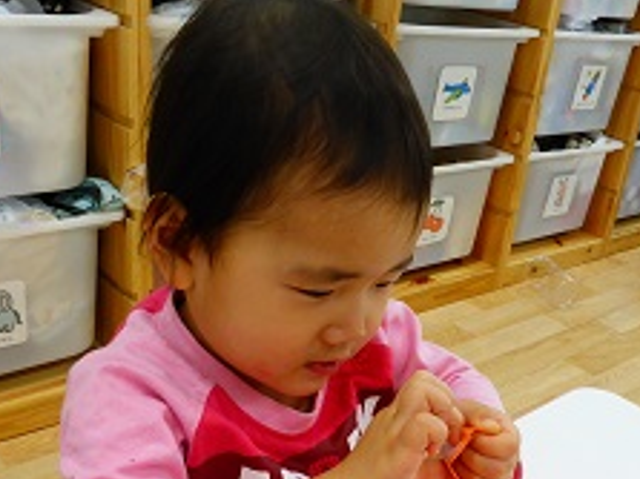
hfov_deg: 43.0
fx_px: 795
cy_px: 364
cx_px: 445
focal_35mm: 43
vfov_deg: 32.9
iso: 250
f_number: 3.3
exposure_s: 1/60
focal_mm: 4.3
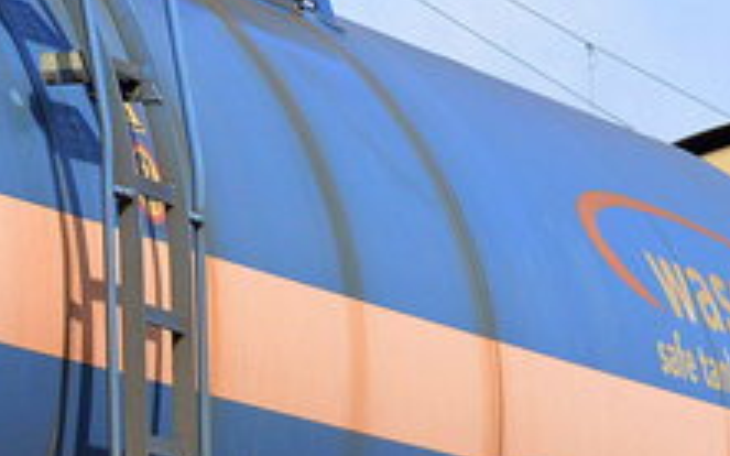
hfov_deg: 5.7
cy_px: 444
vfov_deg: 3.6
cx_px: -509
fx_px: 7260
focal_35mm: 365
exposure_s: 1/1250
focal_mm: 44
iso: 400
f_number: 5.3
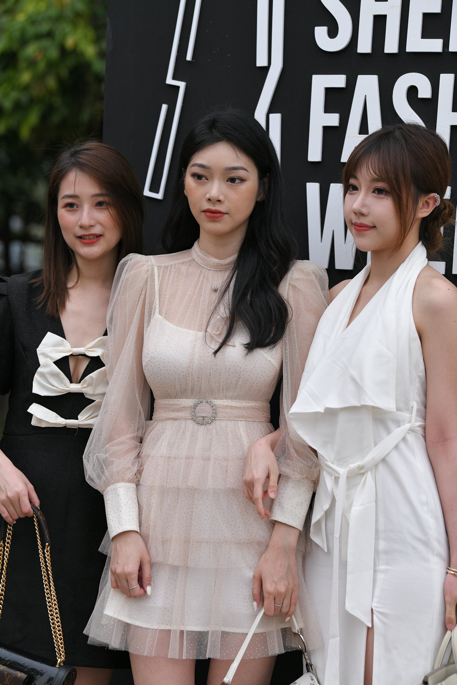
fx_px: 2209
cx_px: 228
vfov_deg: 17.6
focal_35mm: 116
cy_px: 342
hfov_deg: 11.8
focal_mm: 116
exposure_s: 1/250
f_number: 4
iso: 1250
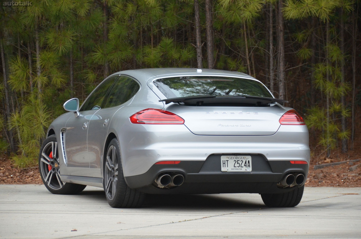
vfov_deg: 7.0
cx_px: 180
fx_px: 1951
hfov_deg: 10.6
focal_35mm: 195
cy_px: 120
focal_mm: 130
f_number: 5.6
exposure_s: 1/400
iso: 1600
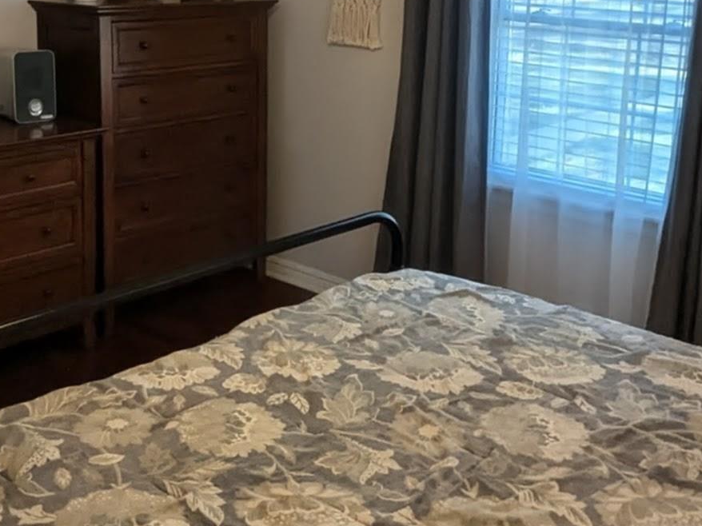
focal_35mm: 42
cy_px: 168
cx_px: 365
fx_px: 852
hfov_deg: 44.8
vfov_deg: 34.0
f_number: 2.2
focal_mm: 2.35
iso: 191
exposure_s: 1/120
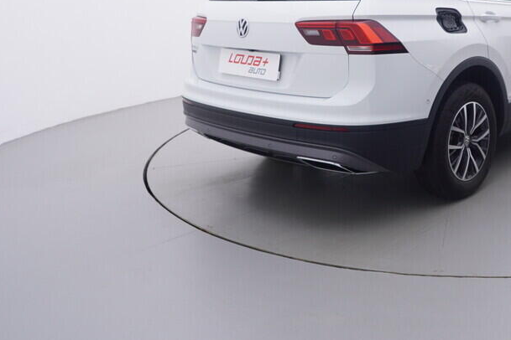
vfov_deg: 34.0
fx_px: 537
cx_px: 424
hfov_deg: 47.5
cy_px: 62
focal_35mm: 38
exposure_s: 1/80
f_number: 5
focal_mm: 15
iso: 200
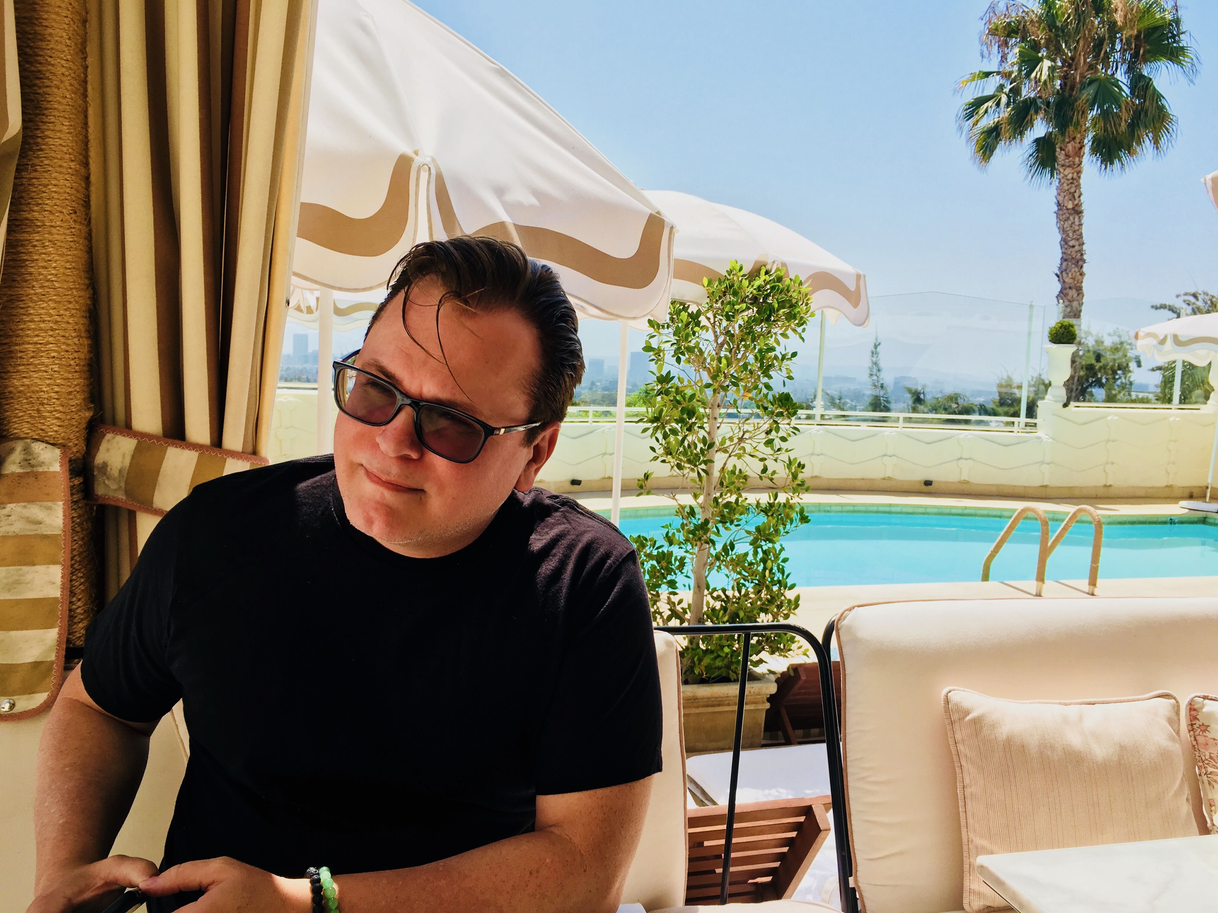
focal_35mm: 29
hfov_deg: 61.7
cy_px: 456
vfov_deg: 48.2
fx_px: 1020
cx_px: 609
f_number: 2.2
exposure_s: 1/1304
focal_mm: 4.15
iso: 25
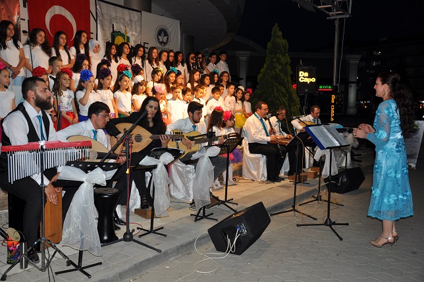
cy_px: 141
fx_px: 388
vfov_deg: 39.9
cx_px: 212
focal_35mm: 33
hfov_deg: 57.3
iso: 200
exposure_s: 1/60
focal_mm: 22
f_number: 3.8
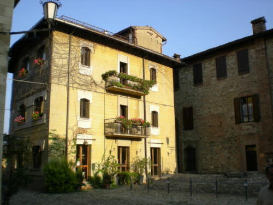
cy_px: 102
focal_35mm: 38
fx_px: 300
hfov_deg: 49.0
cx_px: 136
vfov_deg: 37.7
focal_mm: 6.3
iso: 50
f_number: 4.6
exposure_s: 1/190
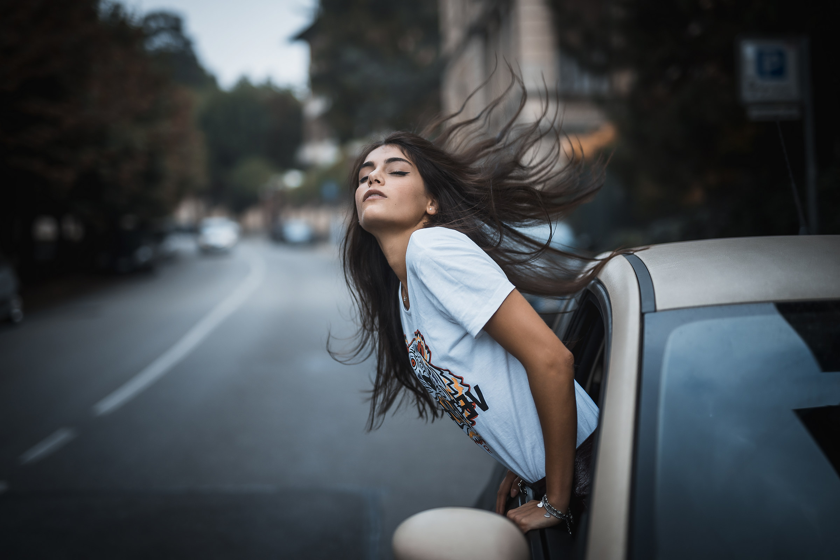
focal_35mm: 50
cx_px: 420
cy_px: 280
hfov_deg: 39.6
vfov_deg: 27.0
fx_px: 1167
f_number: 1.4
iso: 100
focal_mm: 50
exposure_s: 1/2500
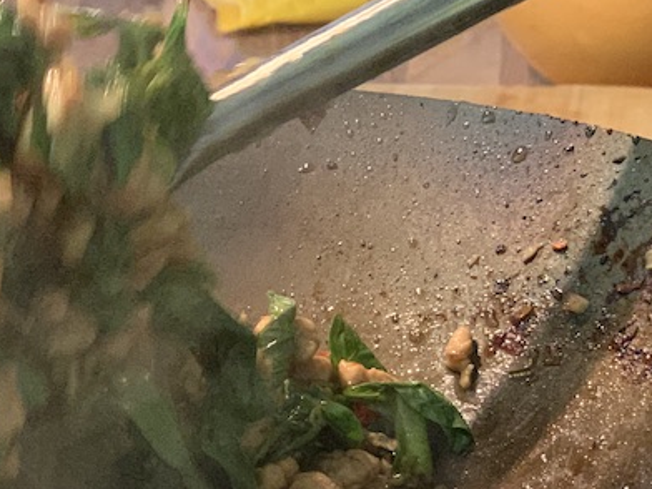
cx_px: 241
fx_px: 2562
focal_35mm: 136
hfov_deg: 14.5
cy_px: 386
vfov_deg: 10.9
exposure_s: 1/50
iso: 320
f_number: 2.4
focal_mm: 6
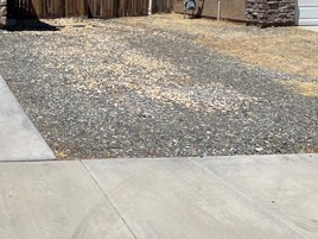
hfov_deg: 28.0
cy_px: 7
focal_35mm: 62
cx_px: -44
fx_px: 570
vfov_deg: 22.8
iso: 50
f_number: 1.6
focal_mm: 5.1
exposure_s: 1/9174
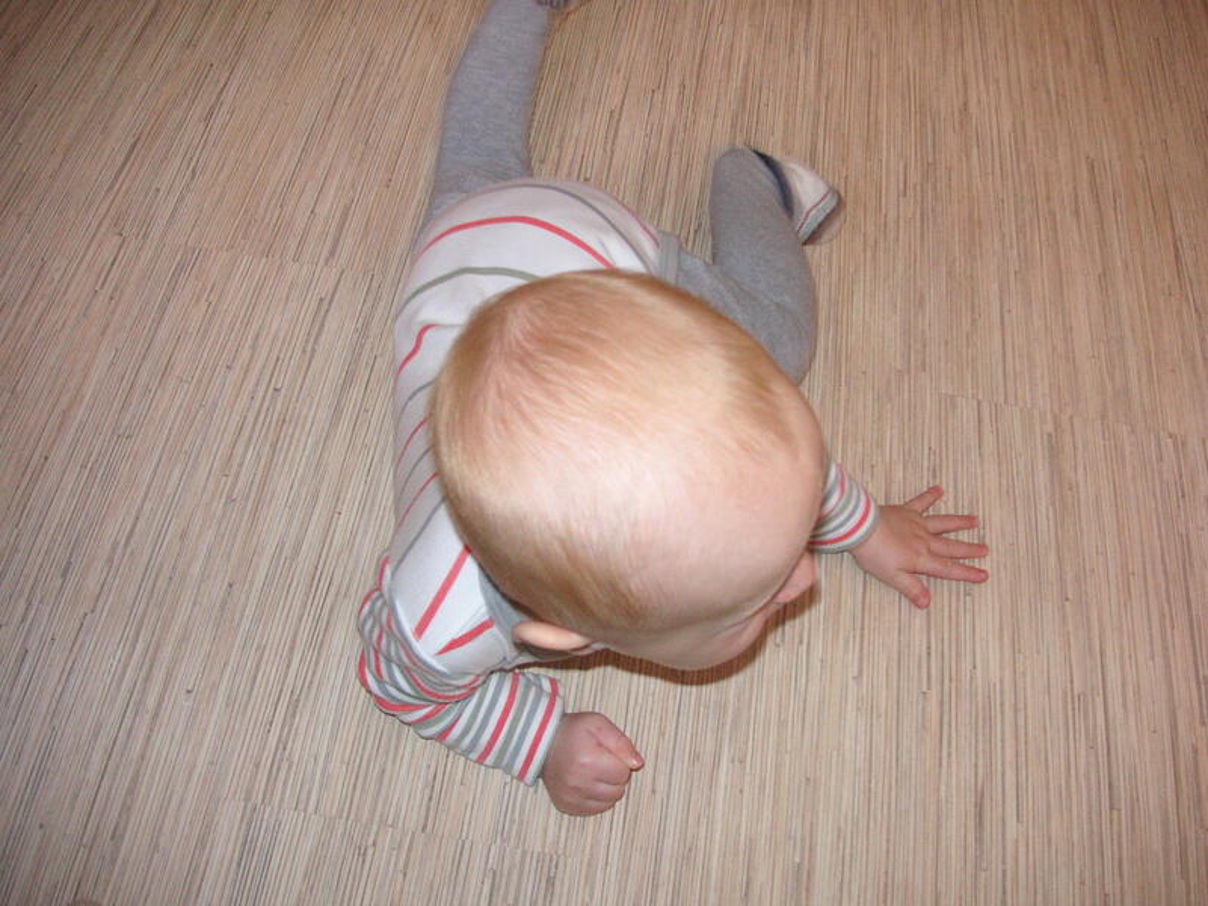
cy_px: 453
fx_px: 1291
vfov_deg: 38.7
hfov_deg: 50.1
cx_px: 604
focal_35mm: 37
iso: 160
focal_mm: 6.1
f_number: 2.8
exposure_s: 1/45
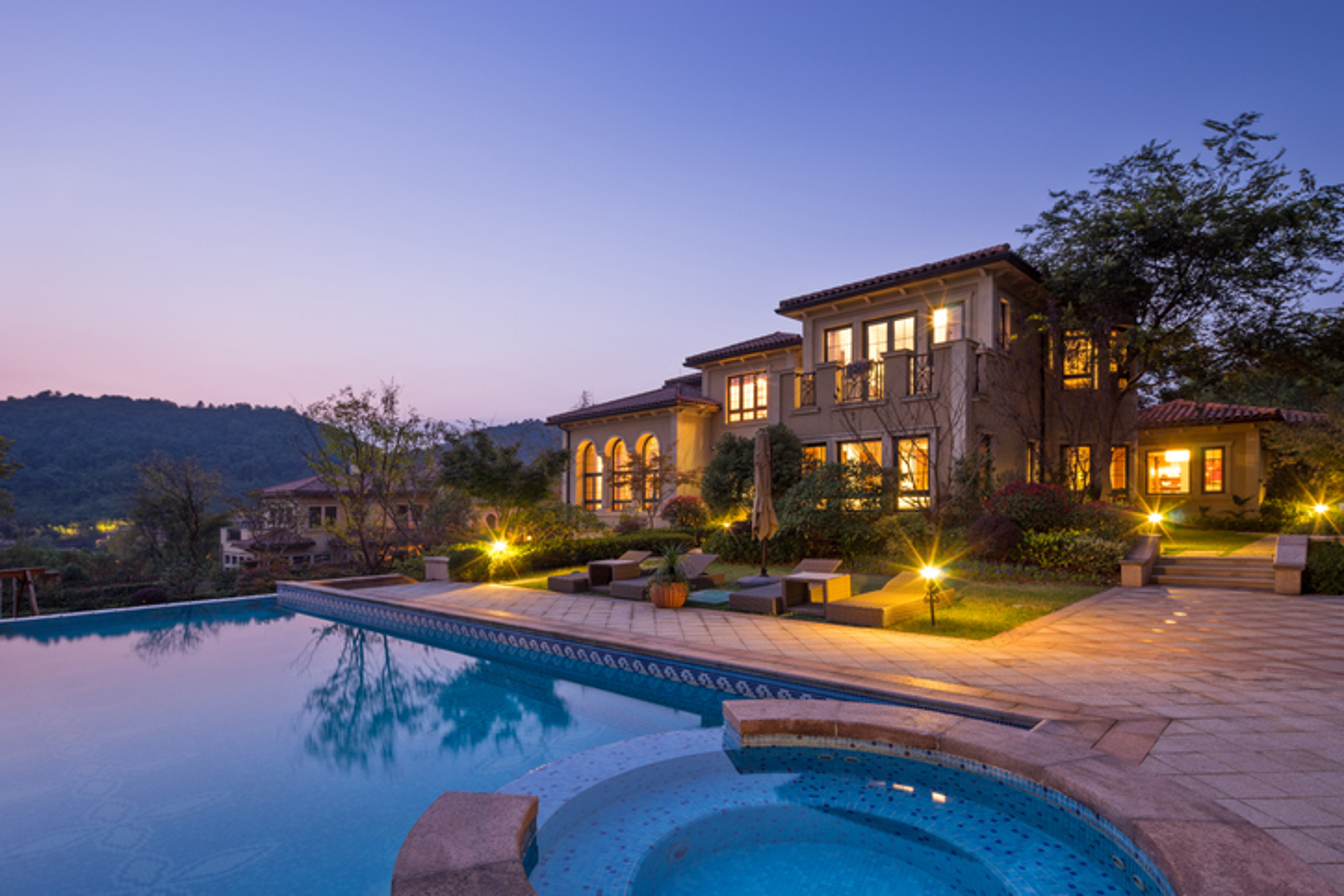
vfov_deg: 70.5
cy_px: 448
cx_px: 672
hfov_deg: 93.3
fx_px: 635
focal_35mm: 17
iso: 100
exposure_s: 25
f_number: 11
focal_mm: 17
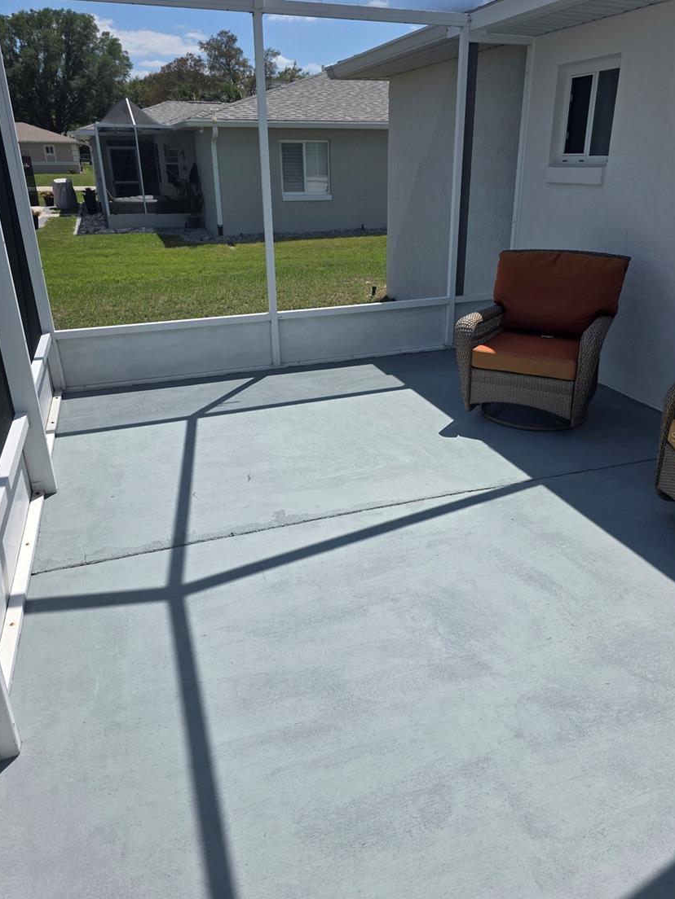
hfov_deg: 54.8
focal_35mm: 25
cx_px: 362
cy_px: 436
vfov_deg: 69.4
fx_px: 650
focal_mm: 6.3
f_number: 1.7
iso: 80
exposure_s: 1/5958
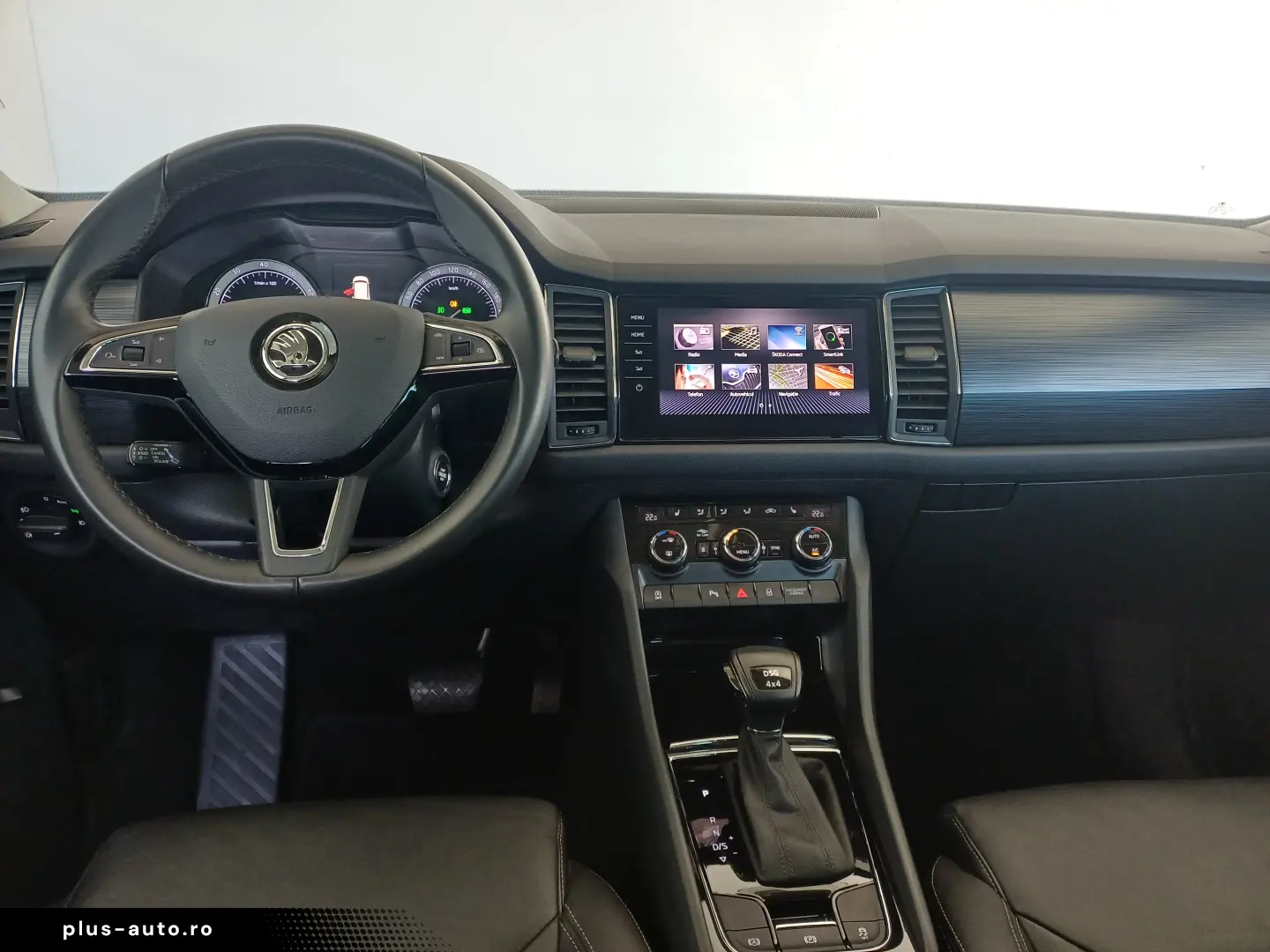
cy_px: 476
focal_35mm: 25
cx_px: 635
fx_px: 917
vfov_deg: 54.9
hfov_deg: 69.4
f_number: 1.8
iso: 160
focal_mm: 4.65
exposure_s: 1/50
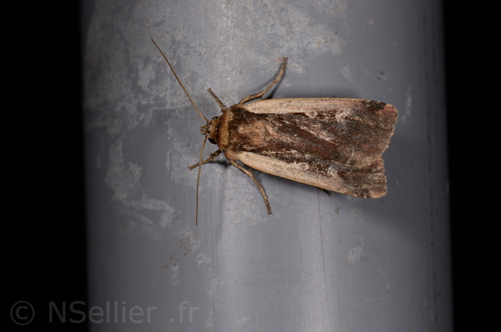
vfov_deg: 10.7
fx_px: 1770
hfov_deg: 16.1
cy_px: 166
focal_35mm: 128
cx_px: 250
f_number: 25
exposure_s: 1/60
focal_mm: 85
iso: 100
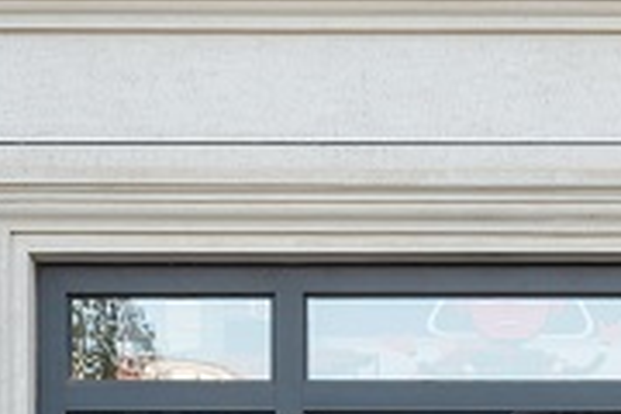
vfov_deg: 5.5
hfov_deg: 8.3
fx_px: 4260
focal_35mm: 247
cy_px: 681
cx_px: 514
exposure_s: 1/160
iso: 400
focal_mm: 74
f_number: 7.1
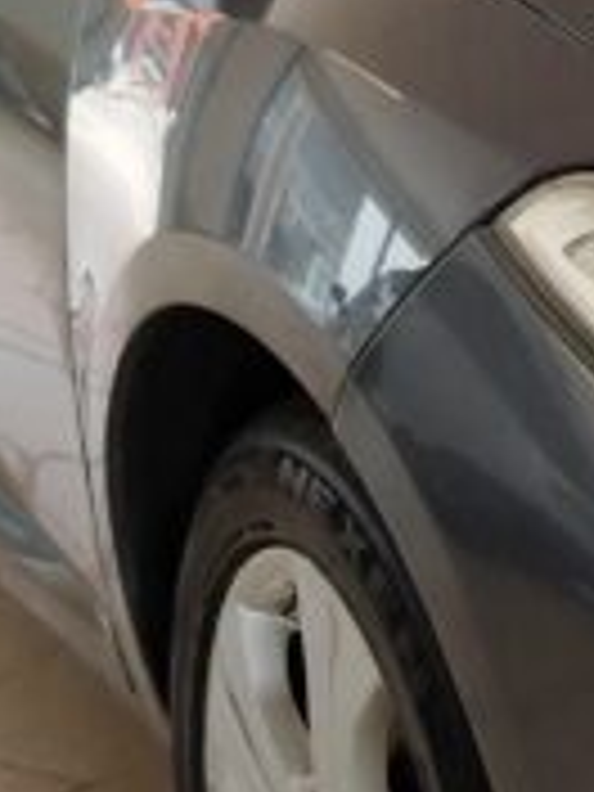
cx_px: 1138
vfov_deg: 14.1
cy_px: 225
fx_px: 3203
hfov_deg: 9.9
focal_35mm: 140
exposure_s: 1/100
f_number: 1.75
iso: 322
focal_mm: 5.25
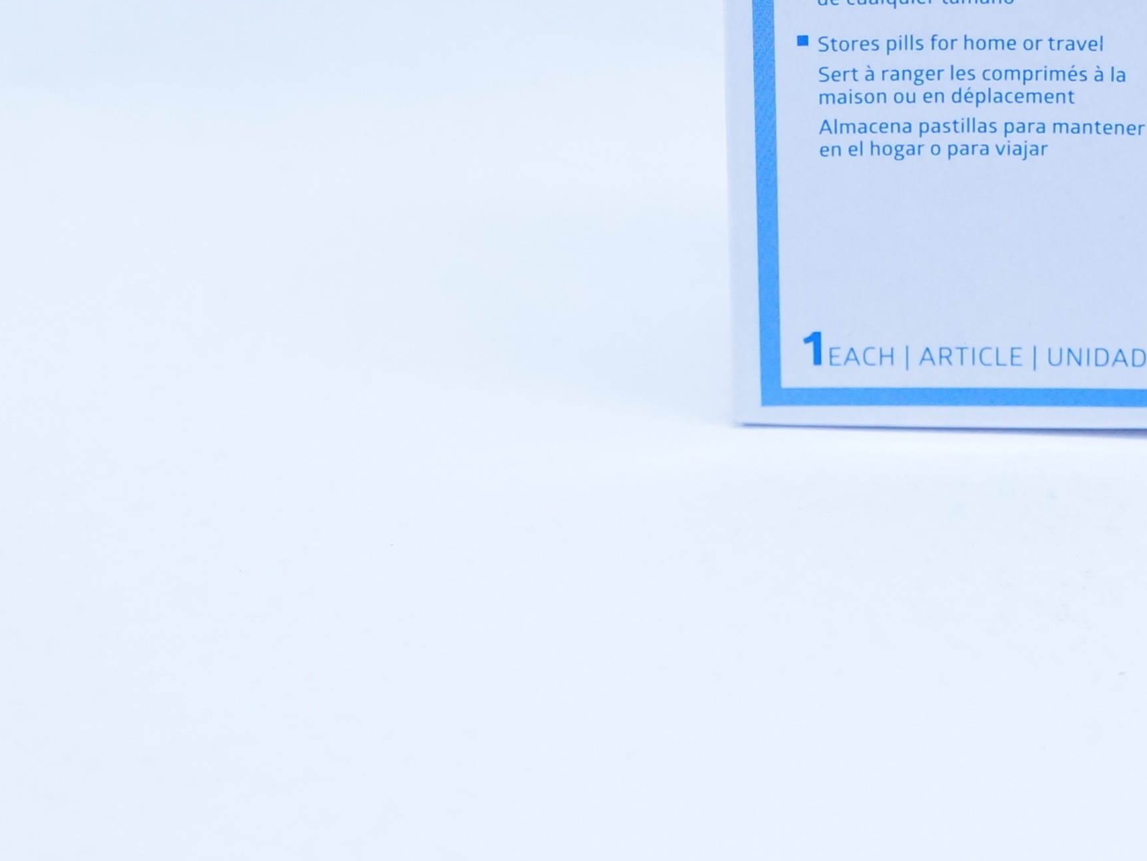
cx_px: 991
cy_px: -7
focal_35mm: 98
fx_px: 3247
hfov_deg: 19.7
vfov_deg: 14.8
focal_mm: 24
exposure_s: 1/200
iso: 800
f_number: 4.5
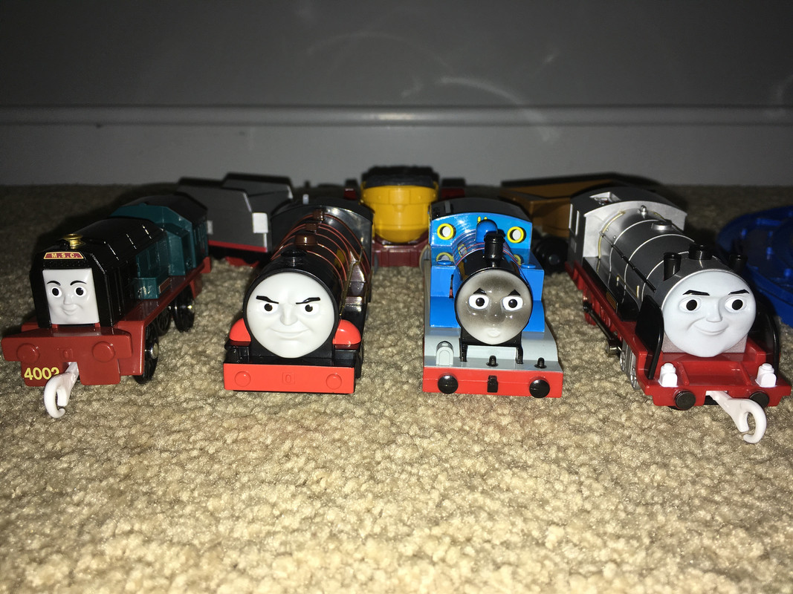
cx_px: 396
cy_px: 297
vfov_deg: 48.2
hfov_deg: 61.7
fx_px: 664
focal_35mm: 29
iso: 25
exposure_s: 1/82
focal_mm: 4.15
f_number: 2.2
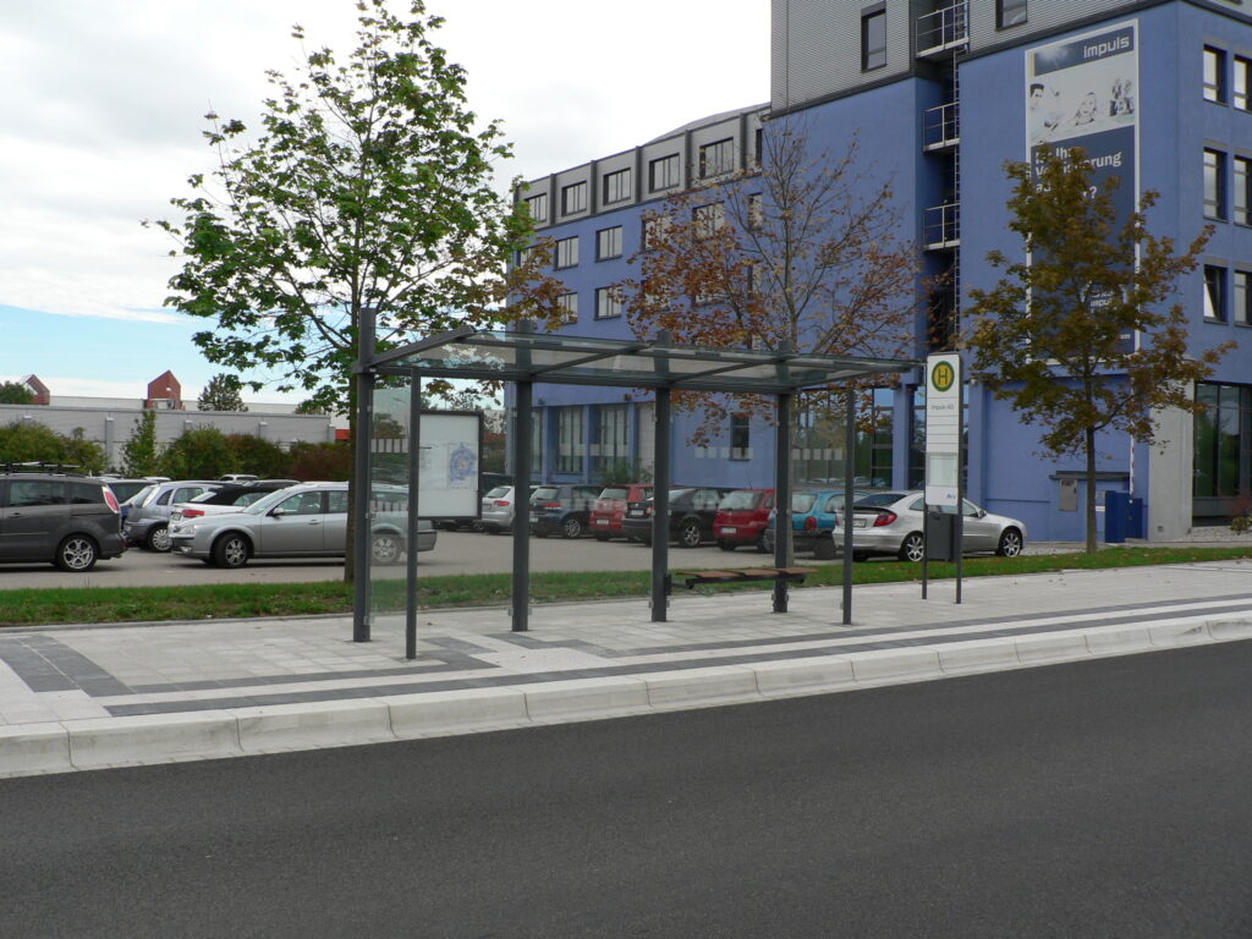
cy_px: 470
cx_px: 626
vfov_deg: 39.7
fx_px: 1302
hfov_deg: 51.4
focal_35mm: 36
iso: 80
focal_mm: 6
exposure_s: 1/400
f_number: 4
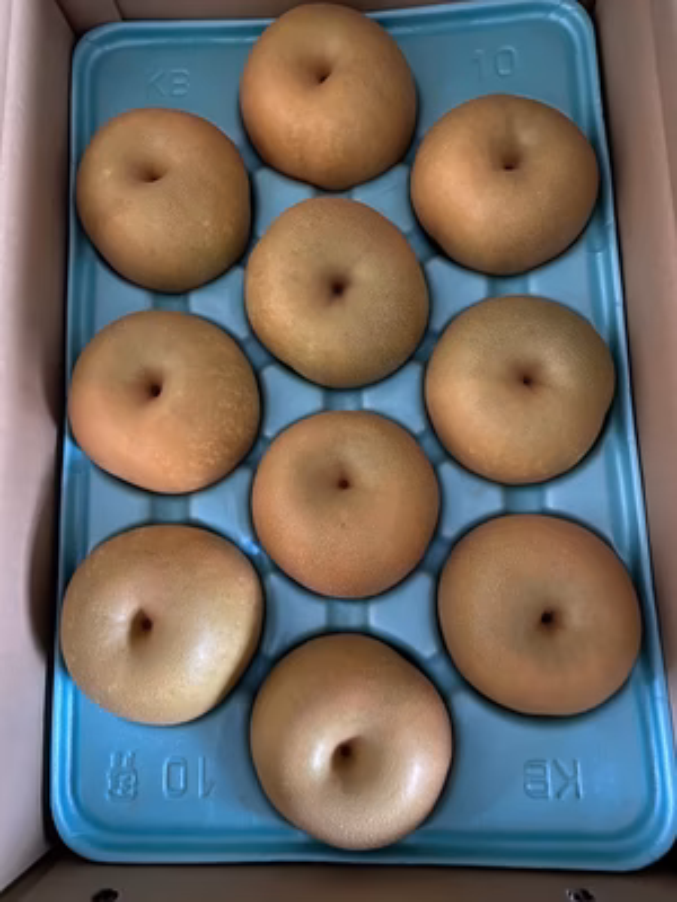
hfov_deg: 53.1
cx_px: 338
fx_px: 678
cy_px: 451
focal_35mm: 26
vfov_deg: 67.3
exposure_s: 1/10
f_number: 1.8
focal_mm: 4.25
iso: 500
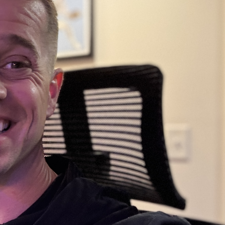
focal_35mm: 61
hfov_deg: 24.7
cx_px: -64
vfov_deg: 27.9
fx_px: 449
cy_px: 158
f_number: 1.9
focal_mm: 2.69
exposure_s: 1/52
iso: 320
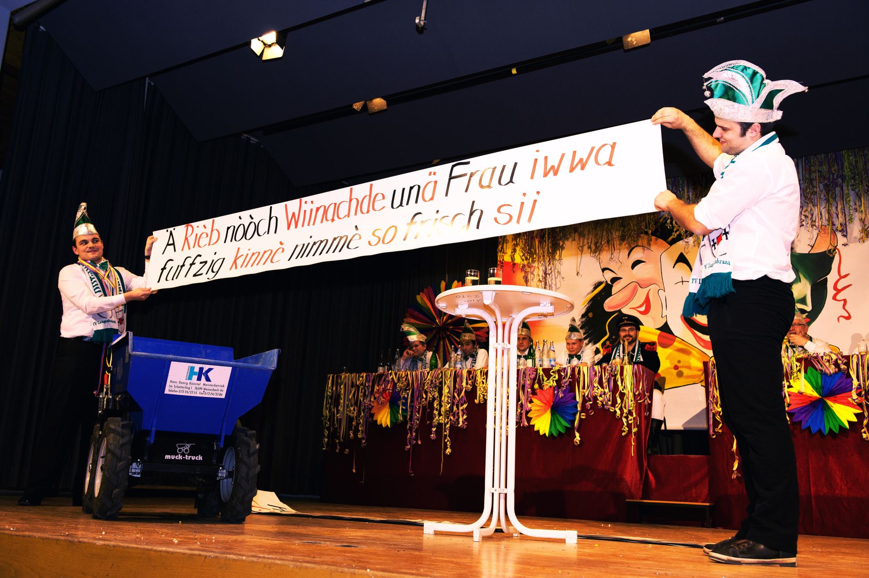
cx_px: 434
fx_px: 820
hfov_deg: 55.8
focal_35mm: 34
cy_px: 289
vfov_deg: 38.8
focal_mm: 34
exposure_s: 1/160
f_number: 5
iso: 1600
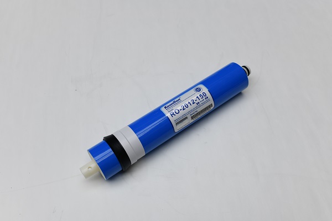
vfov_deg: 37.9
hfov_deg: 54.4
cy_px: 110
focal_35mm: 35
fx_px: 323
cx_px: 166
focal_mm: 35
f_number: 8
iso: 100
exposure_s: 1/40
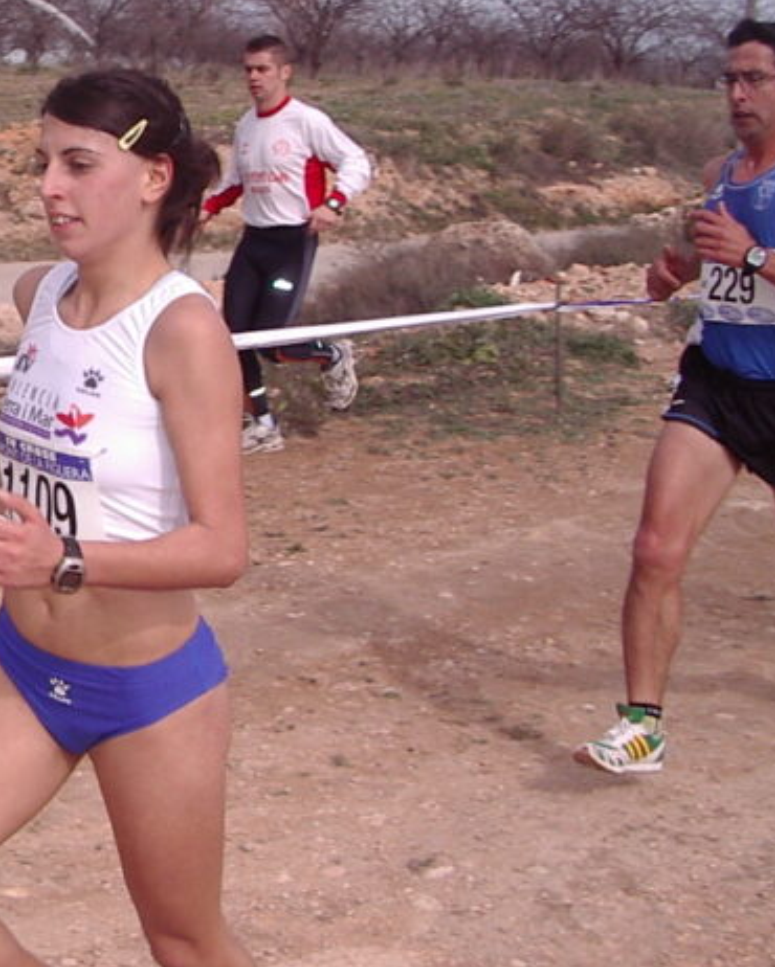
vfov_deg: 24.6
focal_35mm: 77
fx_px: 2206
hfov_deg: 18.6
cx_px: -218
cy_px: 297
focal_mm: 5.8
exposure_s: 1/500
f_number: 4.8
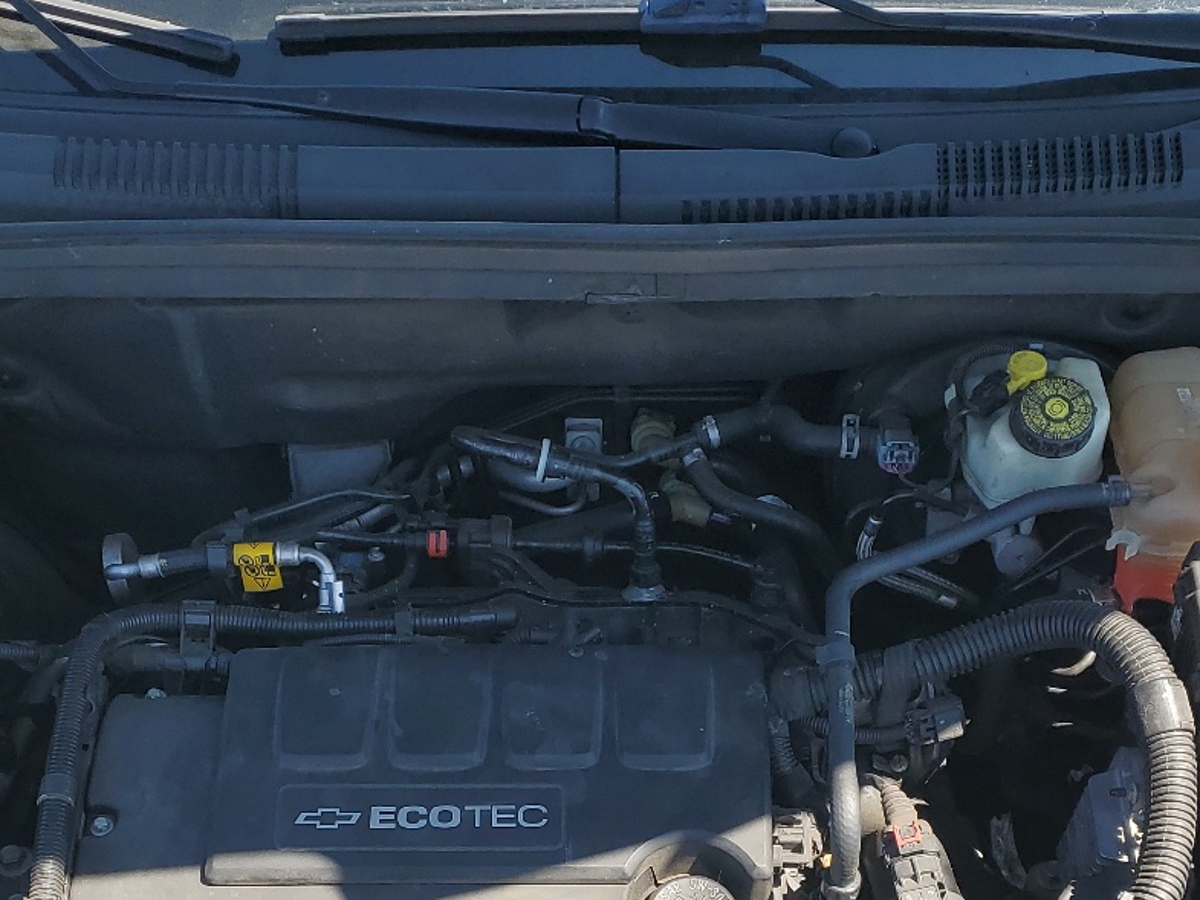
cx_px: 624
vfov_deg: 26.6
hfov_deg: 36.2
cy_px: 817
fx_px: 1838
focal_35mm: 53
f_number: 1.5
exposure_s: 1/1000
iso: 50
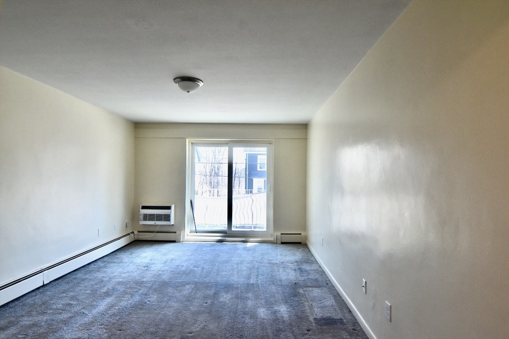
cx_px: 254
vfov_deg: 63.2
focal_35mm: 20
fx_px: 276
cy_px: 170
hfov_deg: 85.4
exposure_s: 1/200
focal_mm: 13
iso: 800
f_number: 7.1
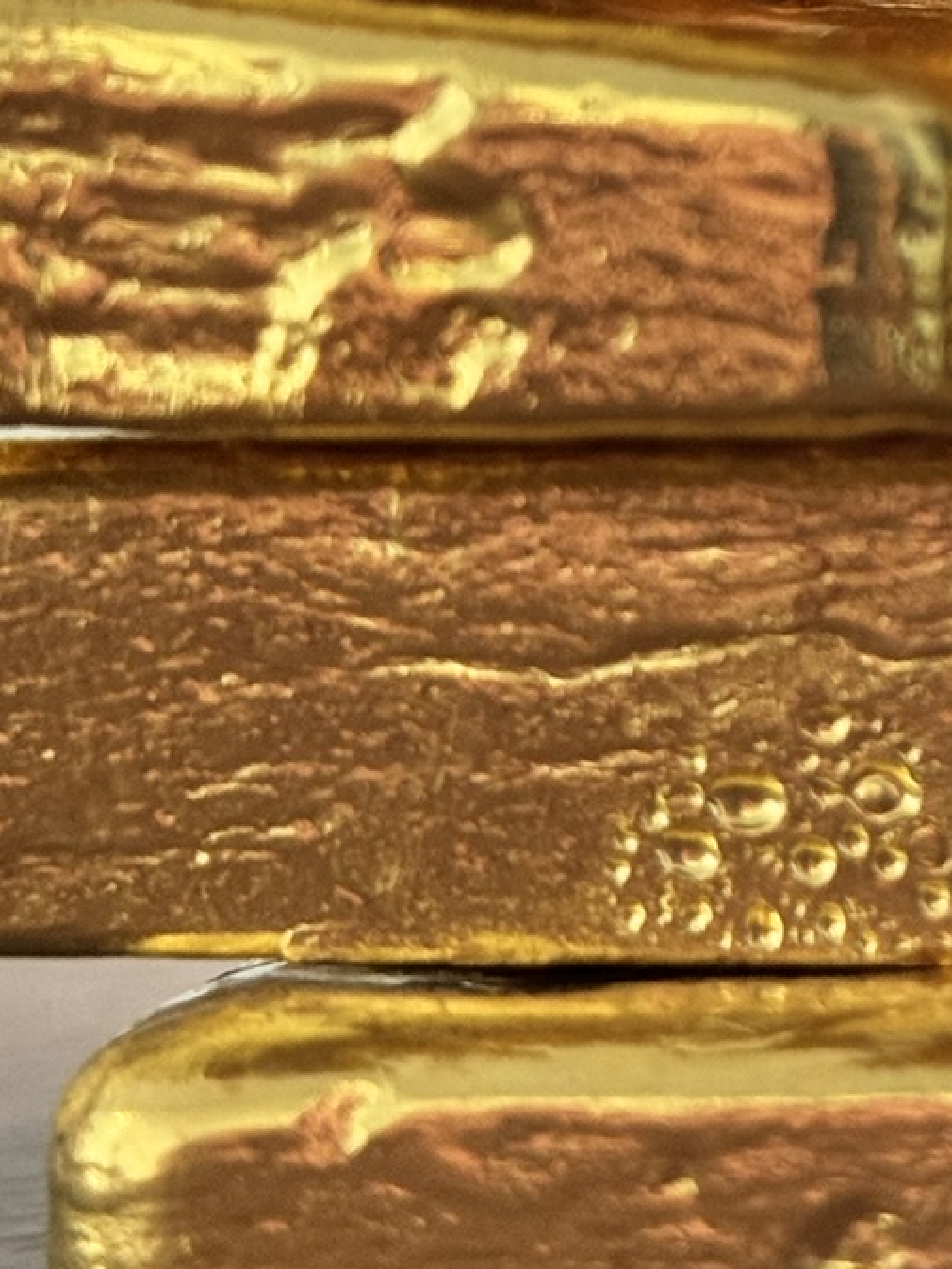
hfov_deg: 9.9
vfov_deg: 13.4
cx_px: 1338
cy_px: 230
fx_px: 5352
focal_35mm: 146
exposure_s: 1/50
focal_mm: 6.86
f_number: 1.78
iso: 100
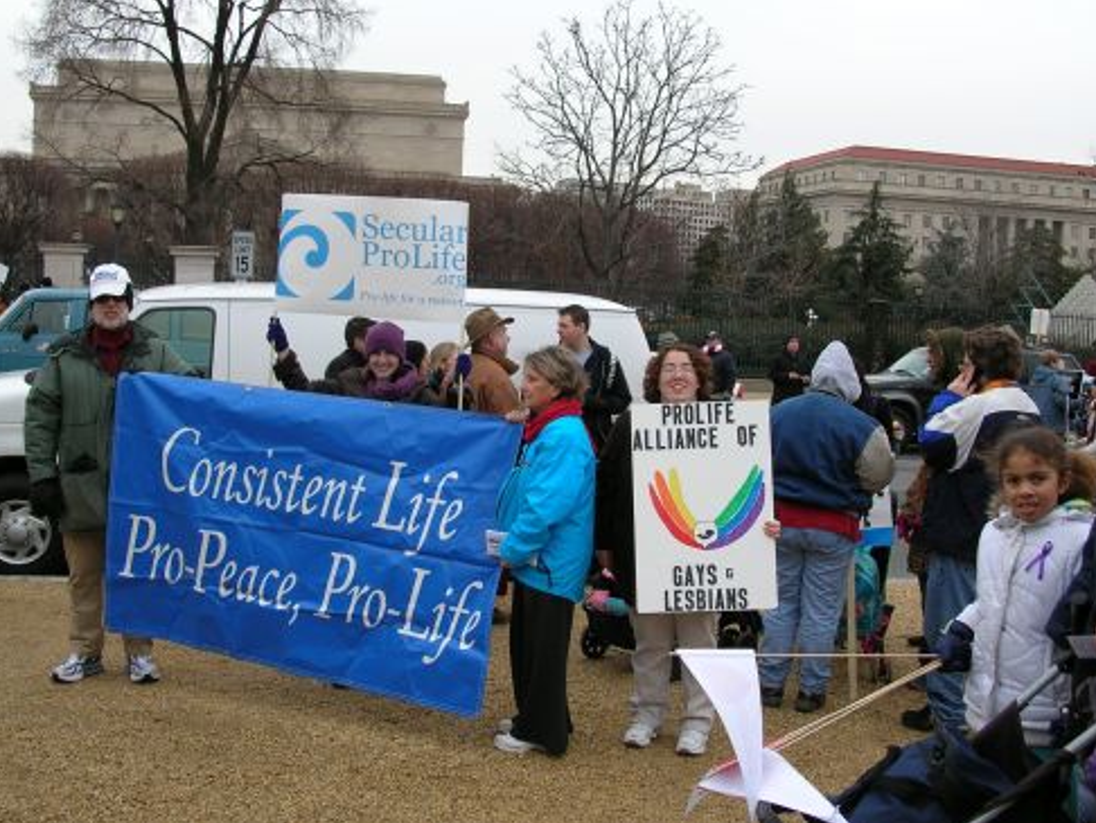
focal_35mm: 37
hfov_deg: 50.1
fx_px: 1172
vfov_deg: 38.7
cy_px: 413
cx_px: 553
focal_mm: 6
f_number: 3.7
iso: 50
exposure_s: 1/160
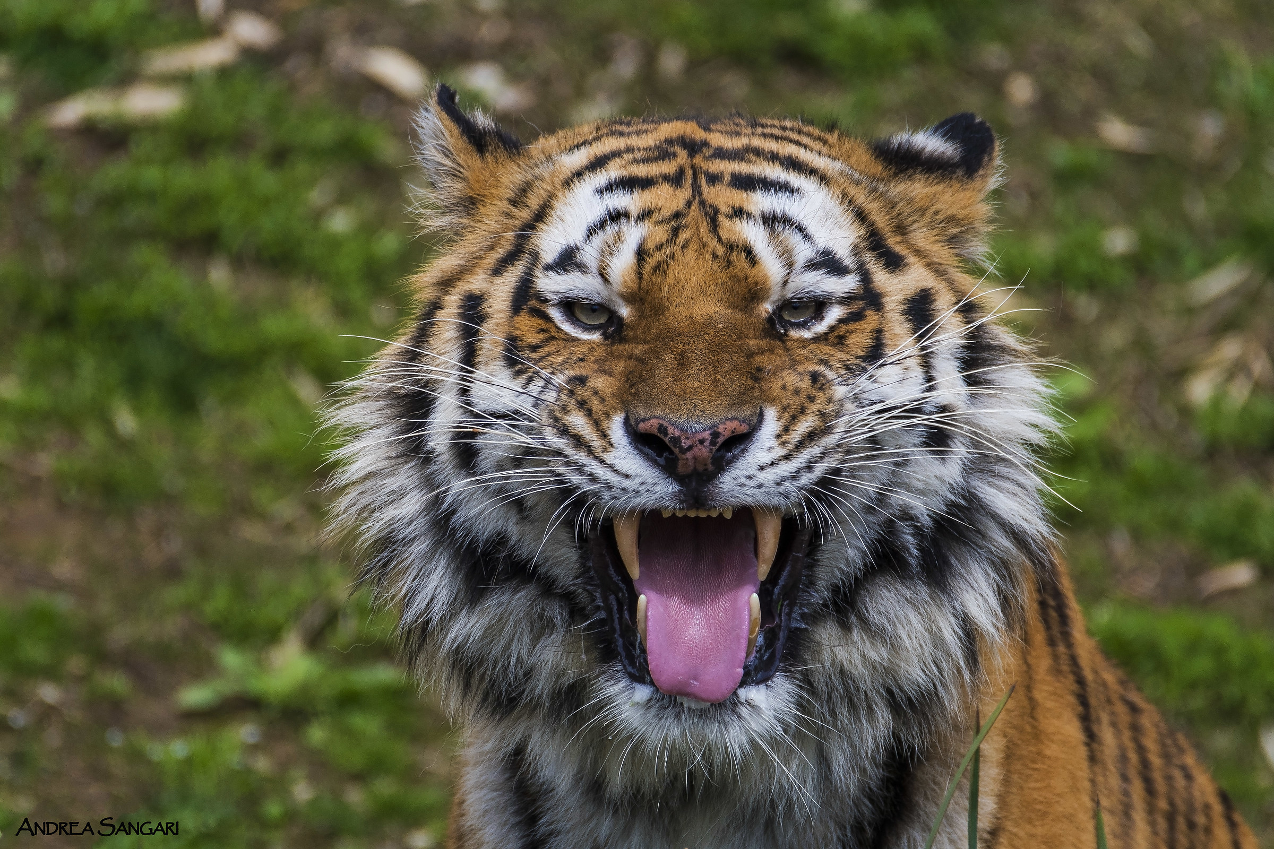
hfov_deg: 2.3
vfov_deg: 1.5
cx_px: 637
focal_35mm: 900
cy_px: 424
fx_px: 31848
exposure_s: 1/1250
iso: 500
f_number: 8
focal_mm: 600
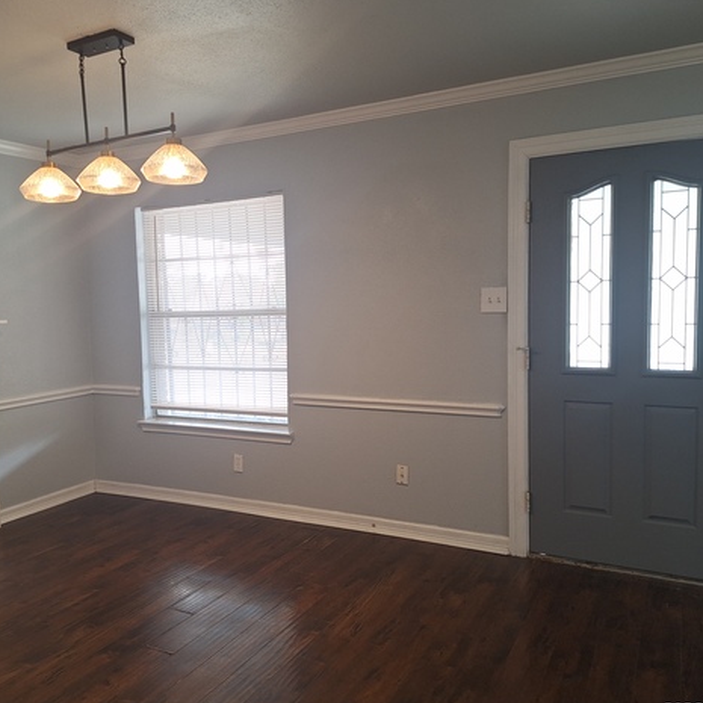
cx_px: 301
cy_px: 354
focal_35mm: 28
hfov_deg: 57.1
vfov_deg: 57.3
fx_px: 643
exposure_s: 1/60
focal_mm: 5.54
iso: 80
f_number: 1.8
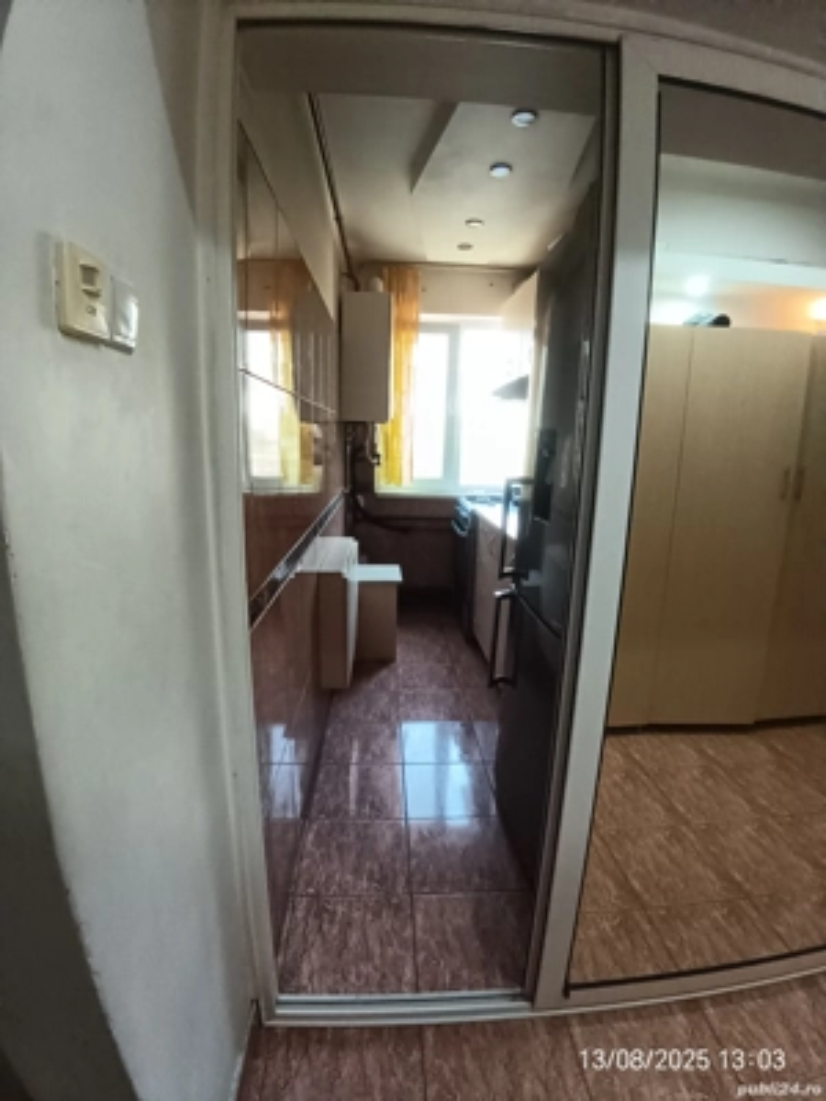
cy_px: 550
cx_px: 413
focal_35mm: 17
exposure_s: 1/50
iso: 618
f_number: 2.2
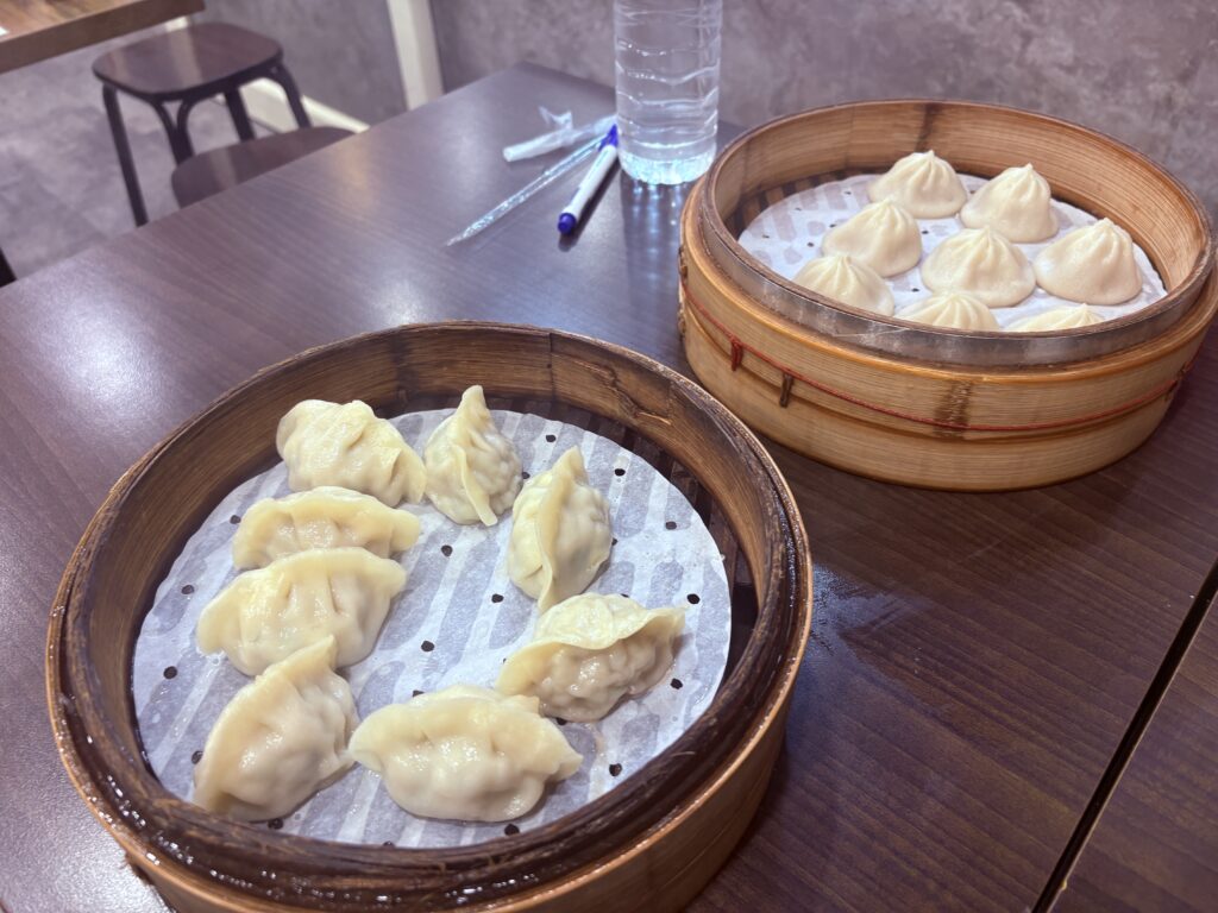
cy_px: 456
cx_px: 609
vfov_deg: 53.1
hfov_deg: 67.3
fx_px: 915
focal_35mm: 26
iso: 100
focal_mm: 5.96
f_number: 1.6
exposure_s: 1/60
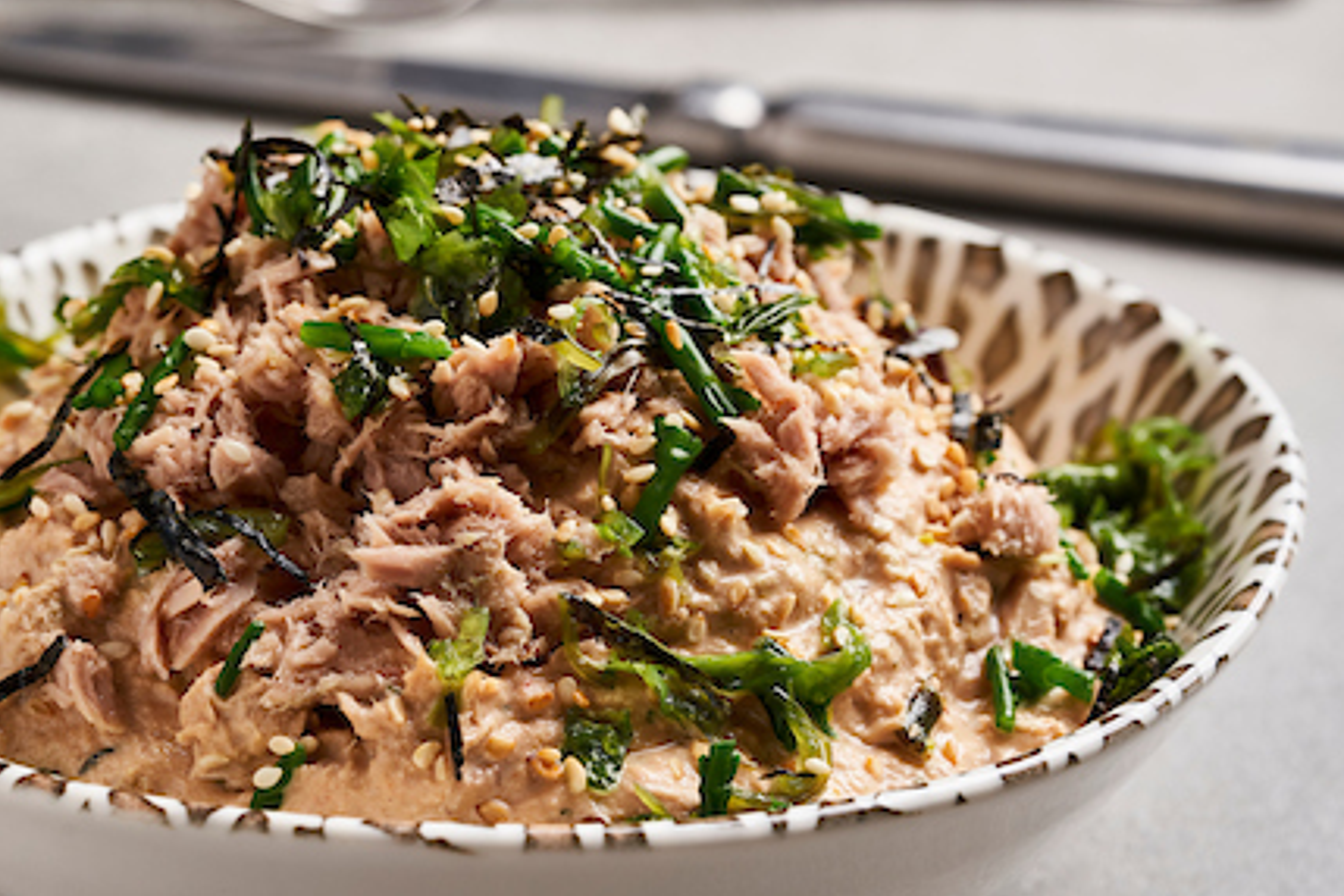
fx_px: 4704
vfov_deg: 10.9
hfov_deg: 16.2
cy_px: 329
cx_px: 476
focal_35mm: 126
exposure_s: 1/125
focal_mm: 90
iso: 100
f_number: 8
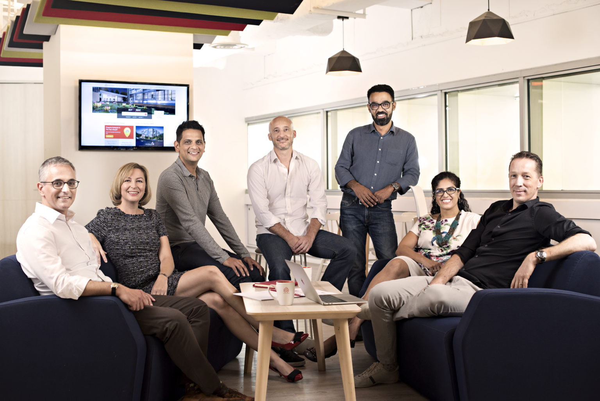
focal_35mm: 50
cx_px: 300
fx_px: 834
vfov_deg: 27.0
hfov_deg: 39.6
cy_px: 200
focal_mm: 50
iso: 1000
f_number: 4.5
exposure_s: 1/100
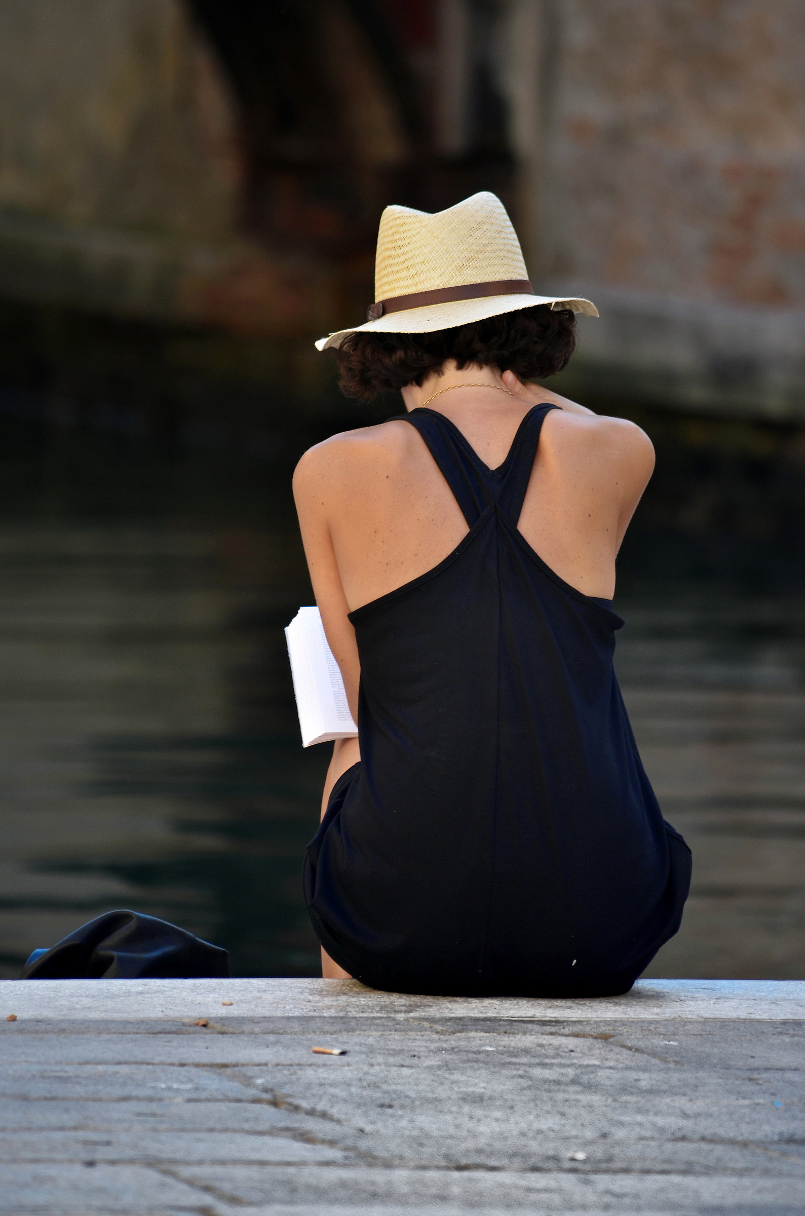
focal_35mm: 450
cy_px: 608
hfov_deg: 3.0
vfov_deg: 4.6
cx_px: 402
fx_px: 15165
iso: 200
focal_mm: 300
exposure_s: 1/100
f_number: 5.6
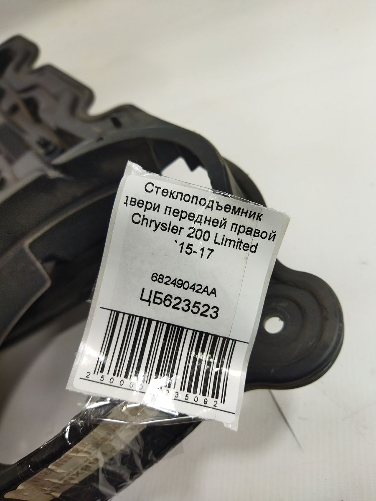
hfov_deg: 51.4
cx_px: 188
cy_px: 250
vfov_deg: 65.3
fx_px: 391
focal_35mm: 27
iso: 99
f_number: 1.79
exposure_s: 1/191
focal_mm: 4.71
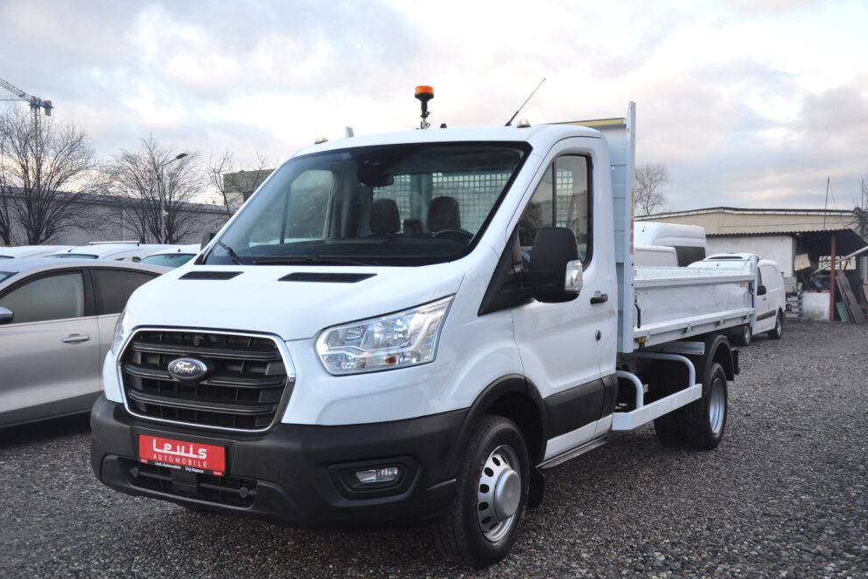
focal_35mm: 39
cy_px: 296
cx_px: 441
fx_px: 929
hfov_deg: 50.1
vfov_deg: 34.6
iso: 500
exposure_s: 1/125
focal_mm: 25
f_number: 5.6
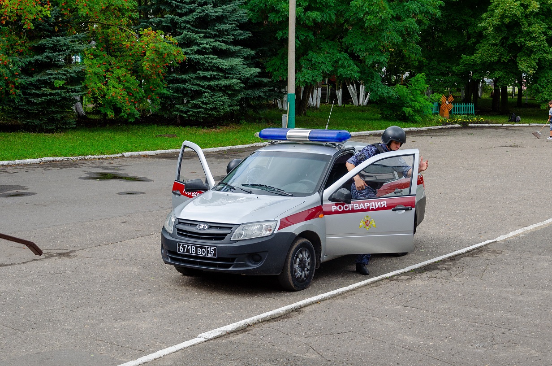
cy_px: 183
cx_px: 276
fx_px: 872
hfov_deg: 35.1
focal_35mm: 57
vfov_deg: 23.7
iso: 320
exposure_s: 1/400
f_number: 5.6
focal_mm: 38
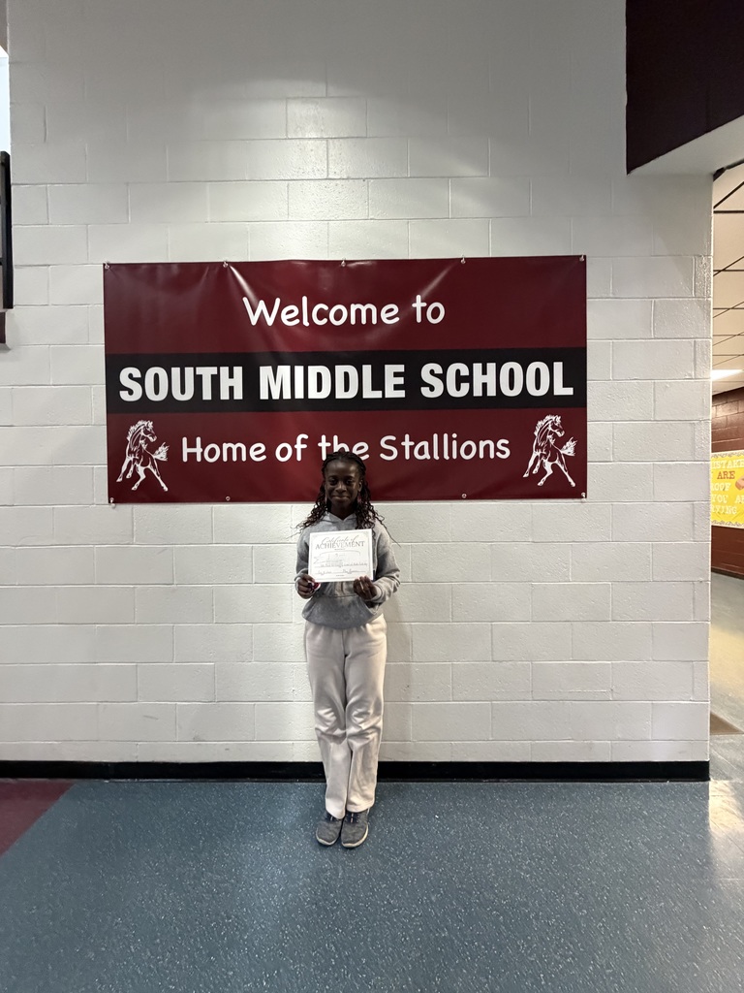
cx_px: 372
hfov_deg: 85.7
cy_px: 496
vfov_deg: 102.1
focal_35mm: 14
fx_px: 401
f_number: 2.2
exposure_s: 1/60
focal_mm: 2.22
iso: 640
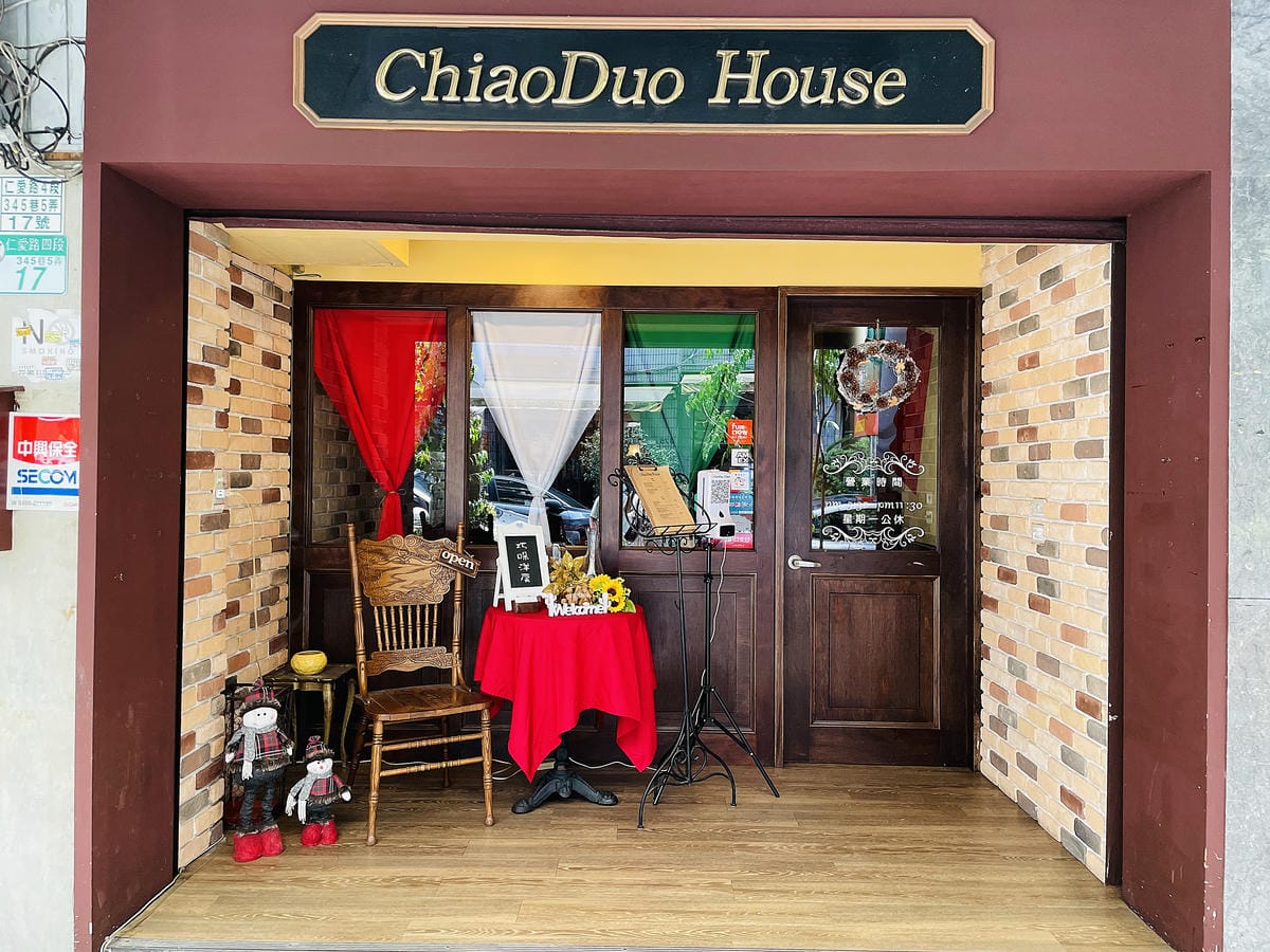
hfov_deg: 67.3
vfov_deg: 53.1
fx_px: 954
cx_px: 635
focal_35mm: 26
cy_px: 476
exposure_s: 1/121
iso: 125
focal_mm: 4.2
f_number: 1.6
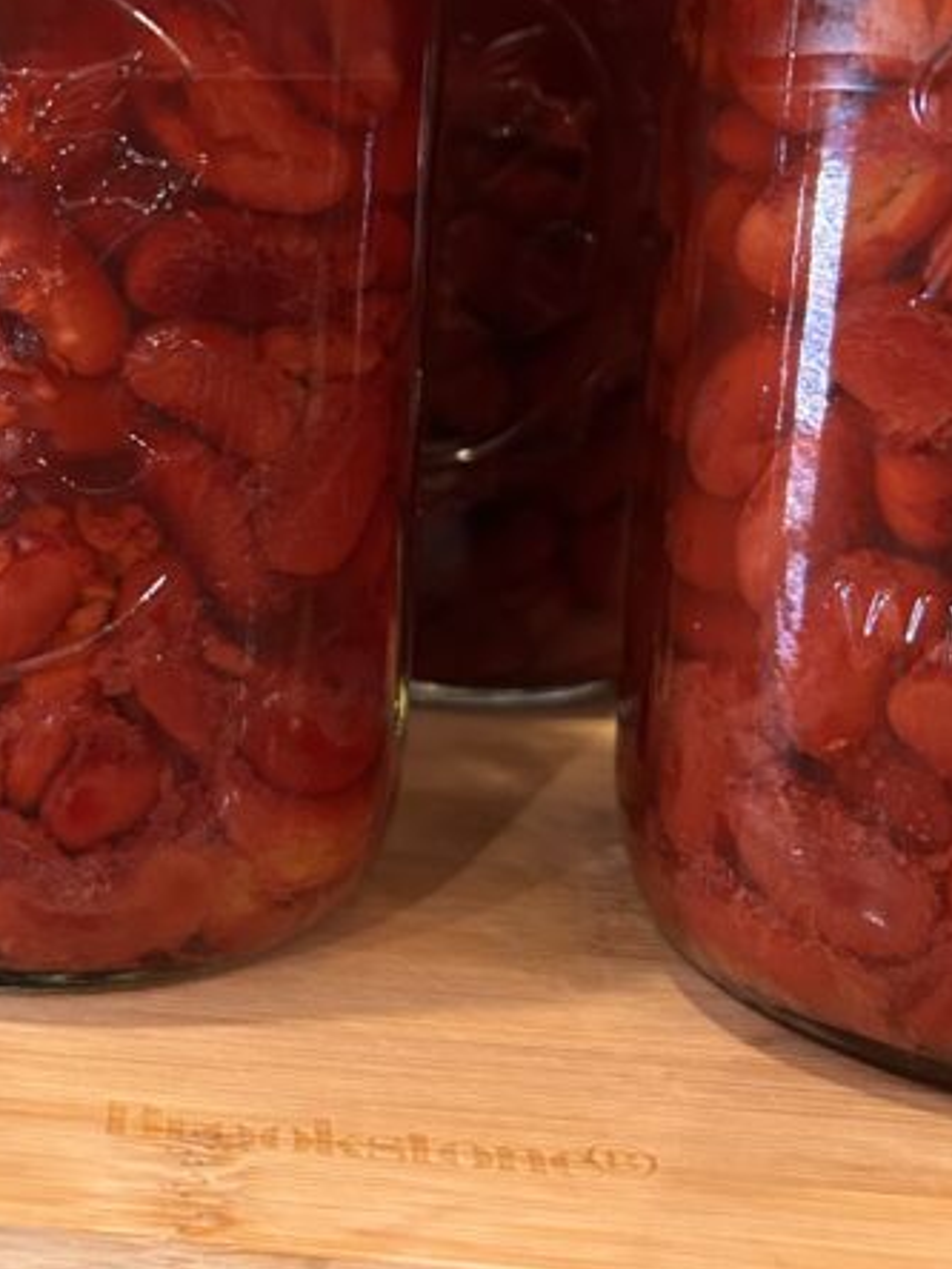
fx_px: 2200
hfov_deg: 23.1
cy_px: 357
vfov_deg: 31.7
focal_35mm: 60
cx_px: -71
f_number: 1.5
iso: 320
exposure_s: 1/60
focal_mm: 5.7
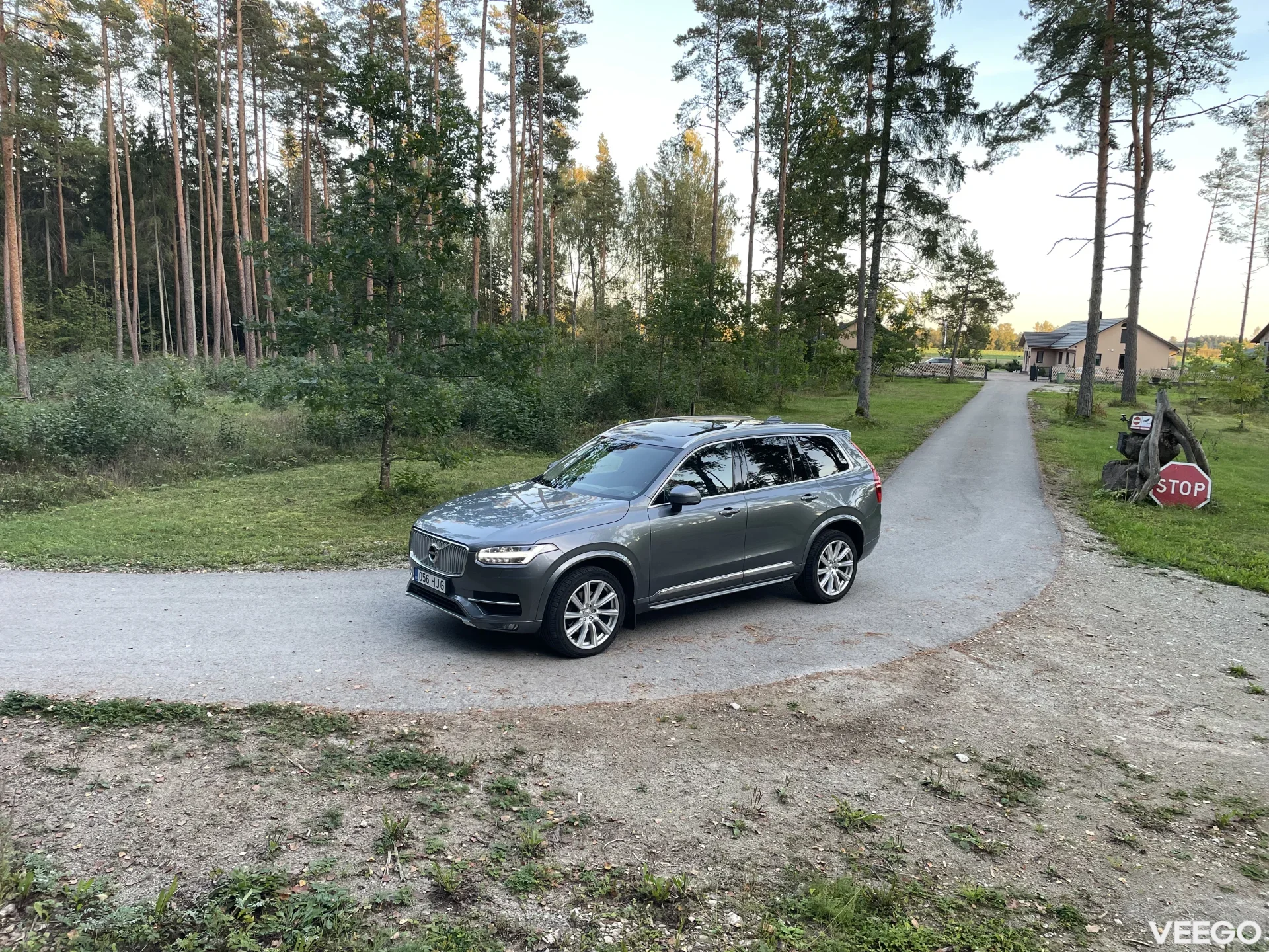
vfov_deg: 53.1
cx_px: 634
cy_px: 476
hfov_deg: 67.3
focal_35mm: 26
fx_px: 953
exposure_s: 1/121
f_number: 1.6
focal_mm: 4.2
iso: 64
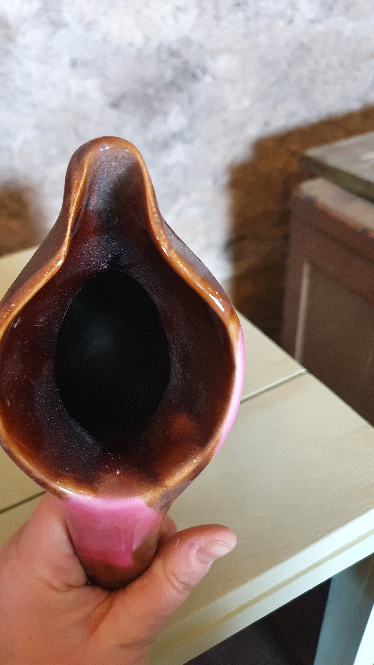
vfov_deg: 66.1
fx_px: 511
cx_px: 138
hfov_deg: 39.9
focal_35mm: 29
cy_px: 327
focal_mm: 4.32
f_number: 1.5
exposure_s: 1/50
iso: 640
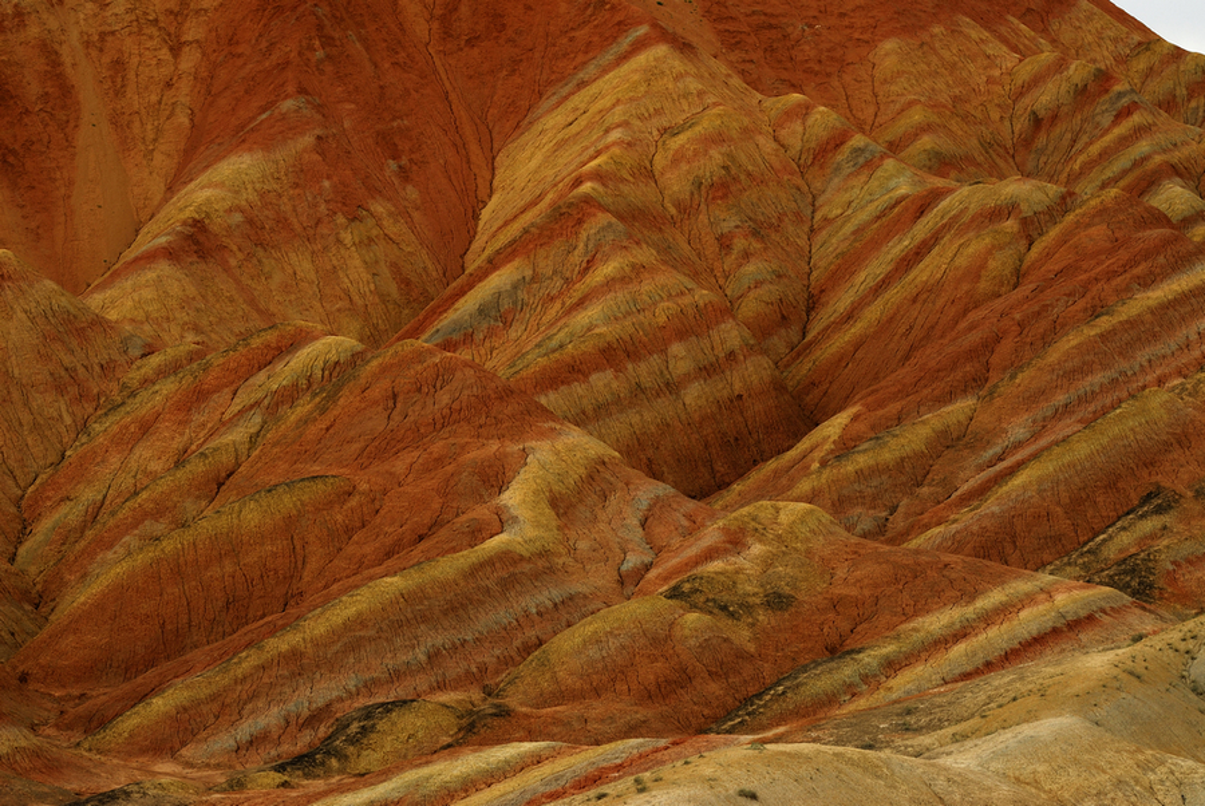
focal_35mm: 147
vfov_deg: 9.4
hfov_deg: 13.9
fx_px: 4925
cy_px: 403
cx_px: 602
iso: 100
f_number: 6.3
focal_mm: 98
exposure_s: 1/125
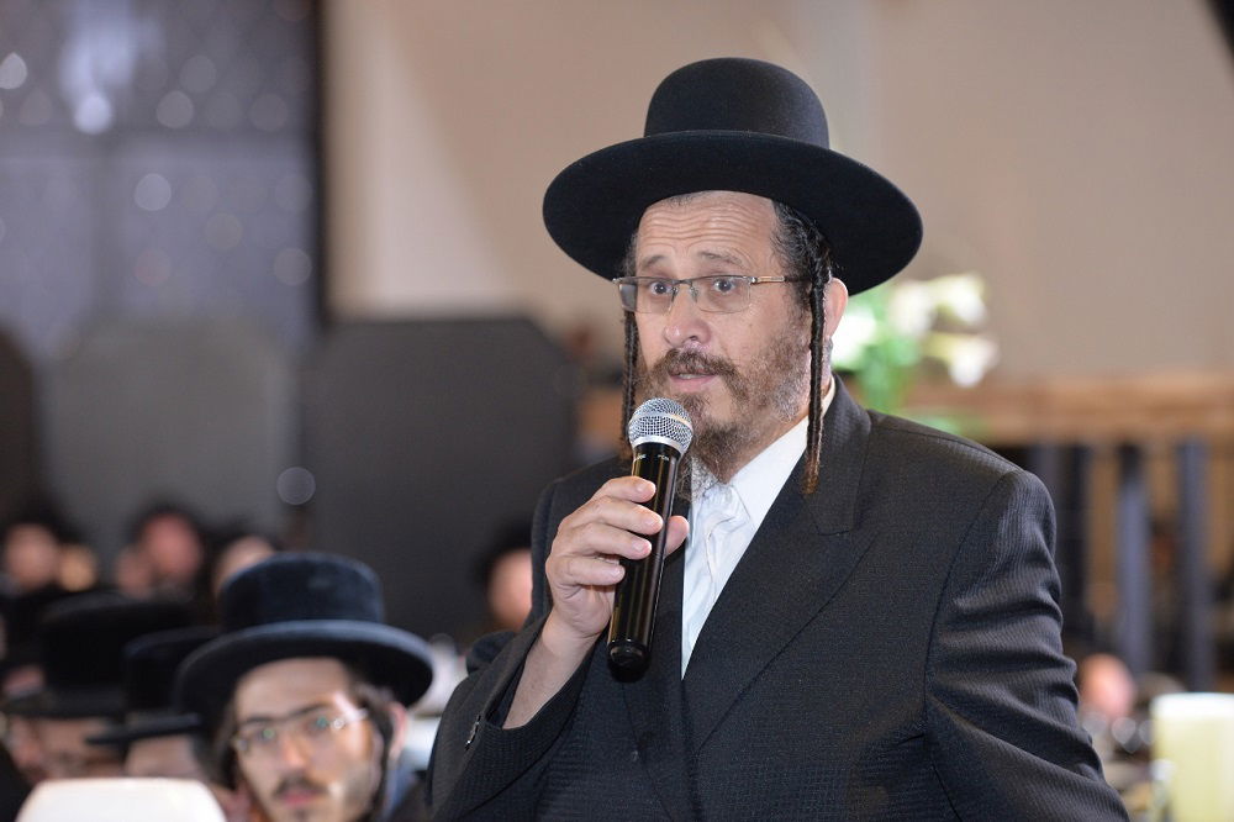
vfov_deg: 11.2
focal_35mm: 122
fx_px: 4180
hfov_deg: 16.8
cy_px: 411
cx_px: 617
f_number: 3.5
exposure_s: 1/160
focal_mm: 122
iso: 1600
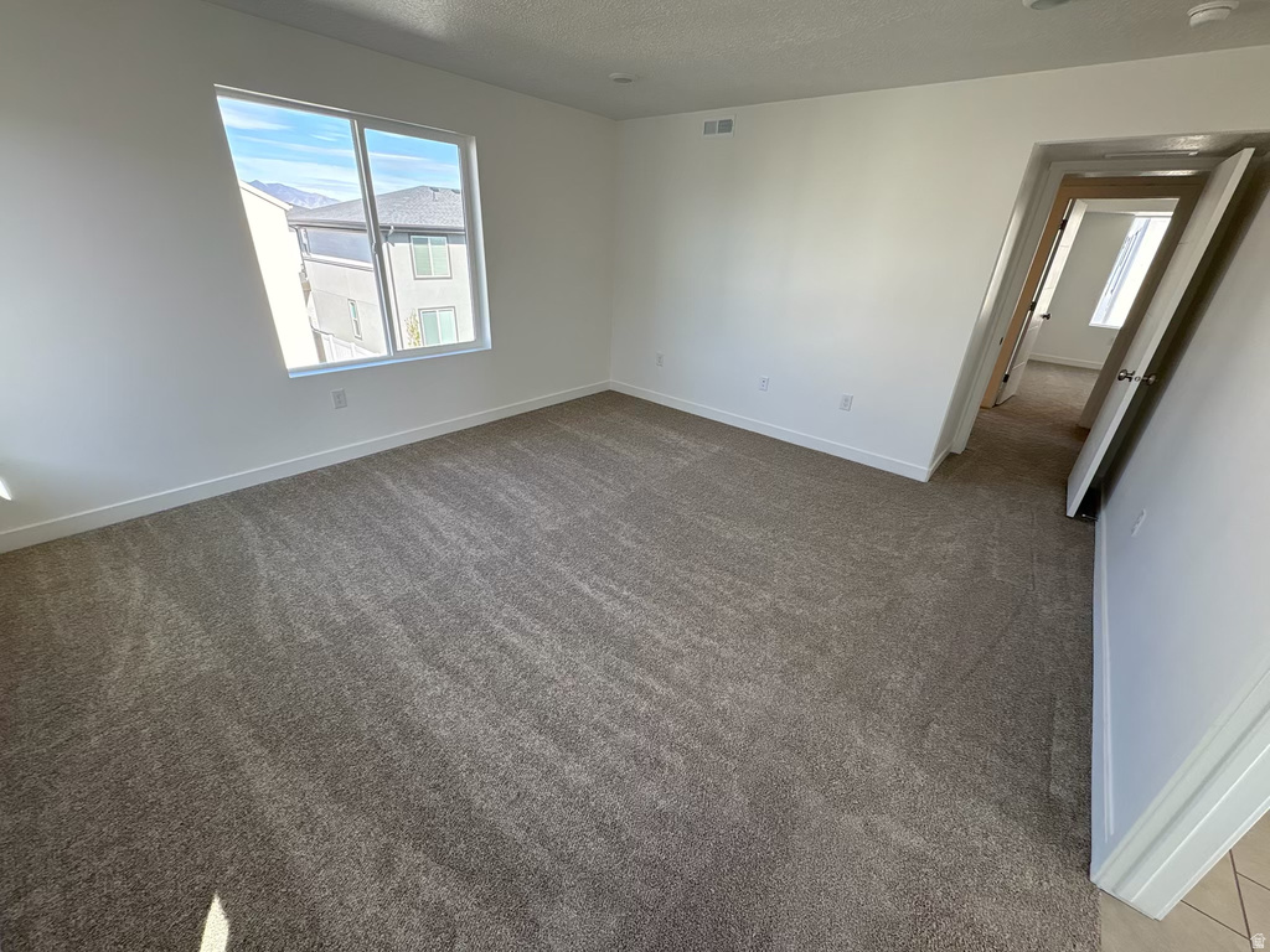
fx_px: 514
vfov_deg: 85.7
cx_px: 635
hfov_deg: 102.1
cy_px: 476
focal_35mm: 14
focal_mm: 2.22
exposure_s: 1/133
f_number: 2.2
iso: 80
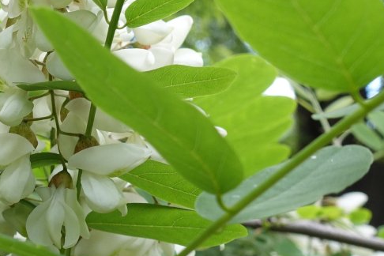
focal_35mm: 79
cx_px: -164
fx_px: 843
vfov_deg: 17.2
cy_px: 91
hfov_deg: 22.0
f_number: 4
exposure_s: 1/160
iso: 250
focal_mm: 8.8
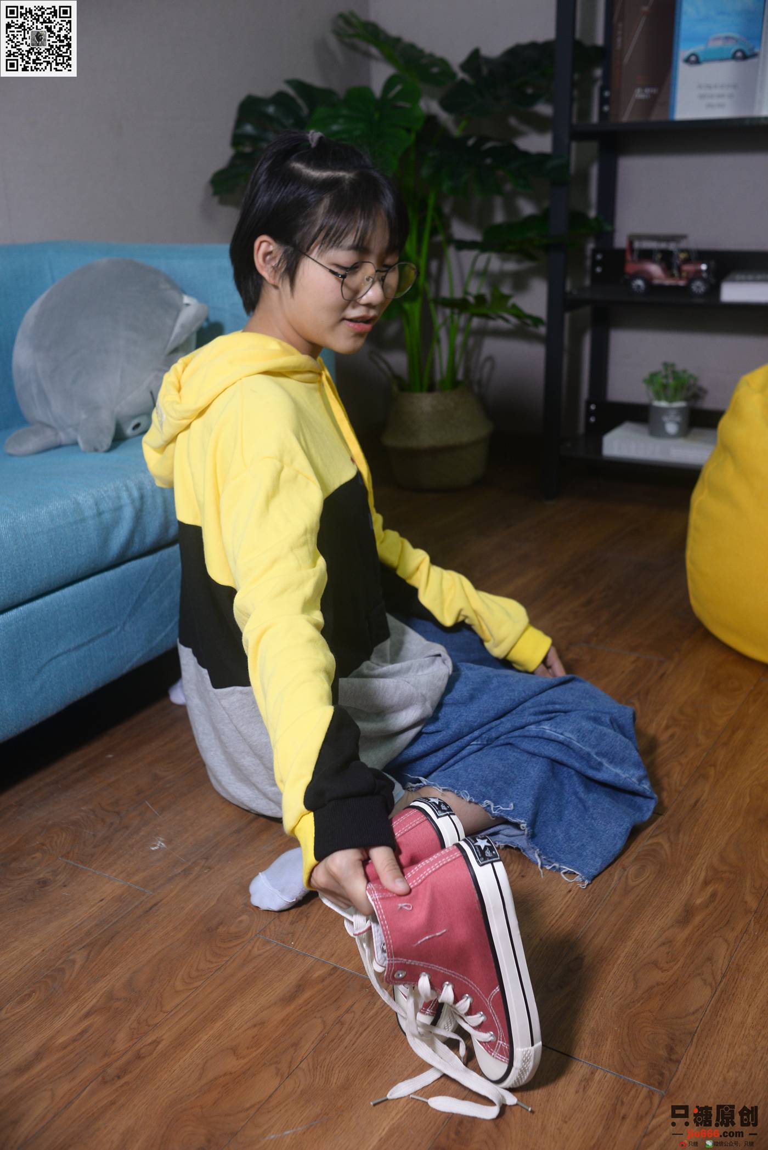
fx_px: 1119
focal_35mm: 35
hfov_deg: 37.9
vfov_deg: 54.4
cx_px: 384
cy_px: 575
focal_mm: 35
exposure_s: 1/160
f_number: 5
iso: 800
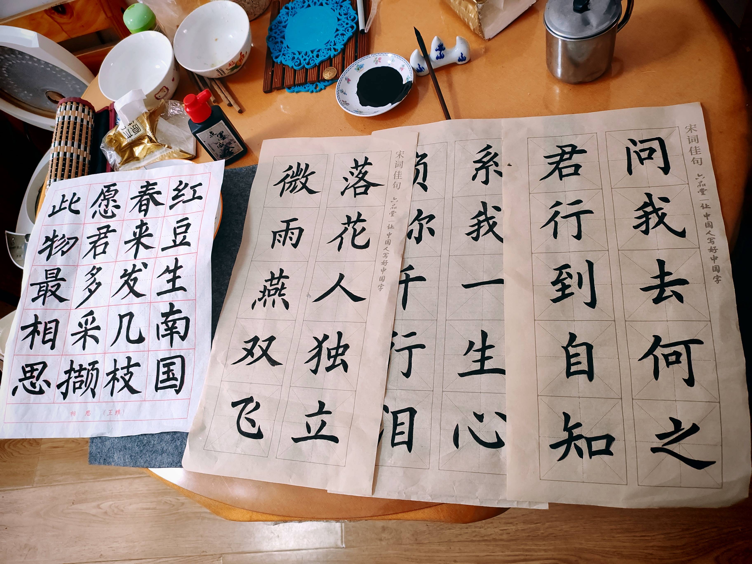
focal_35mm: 27
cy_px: 282
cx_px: 376
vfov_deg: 51.4
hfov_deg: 65.3
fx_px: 587
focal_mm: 6.14
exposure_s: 1/100
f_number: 1.8
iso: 2564
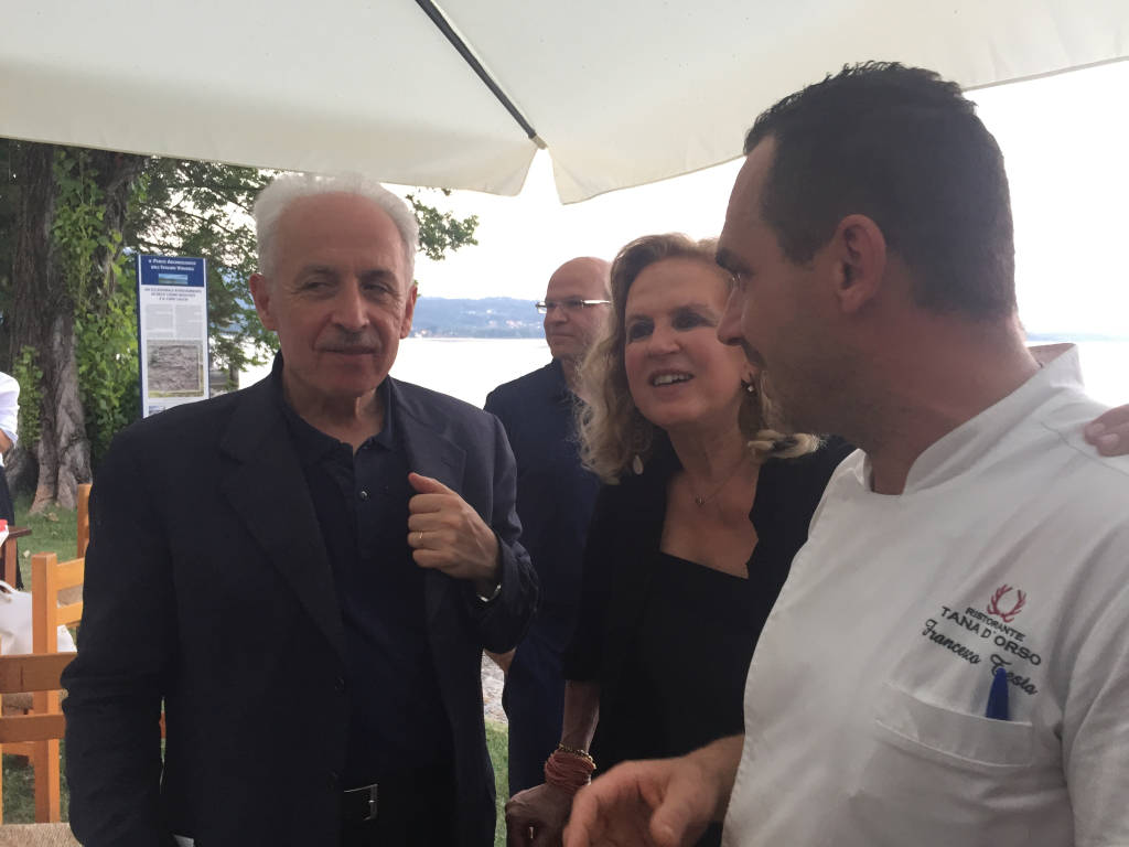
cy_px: 424
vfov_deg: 48.2
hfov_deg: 61.7
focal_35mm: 29
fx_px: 946
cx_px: 564
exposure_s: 1/33
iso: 50
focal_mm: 4.15
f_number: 2.2
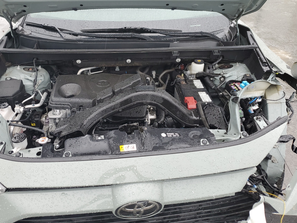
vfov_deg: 46.7
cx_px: 131
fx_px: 257
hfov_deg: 59.8
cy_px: 97
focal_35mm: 30
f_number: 1.5
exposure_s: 1/217
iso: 50
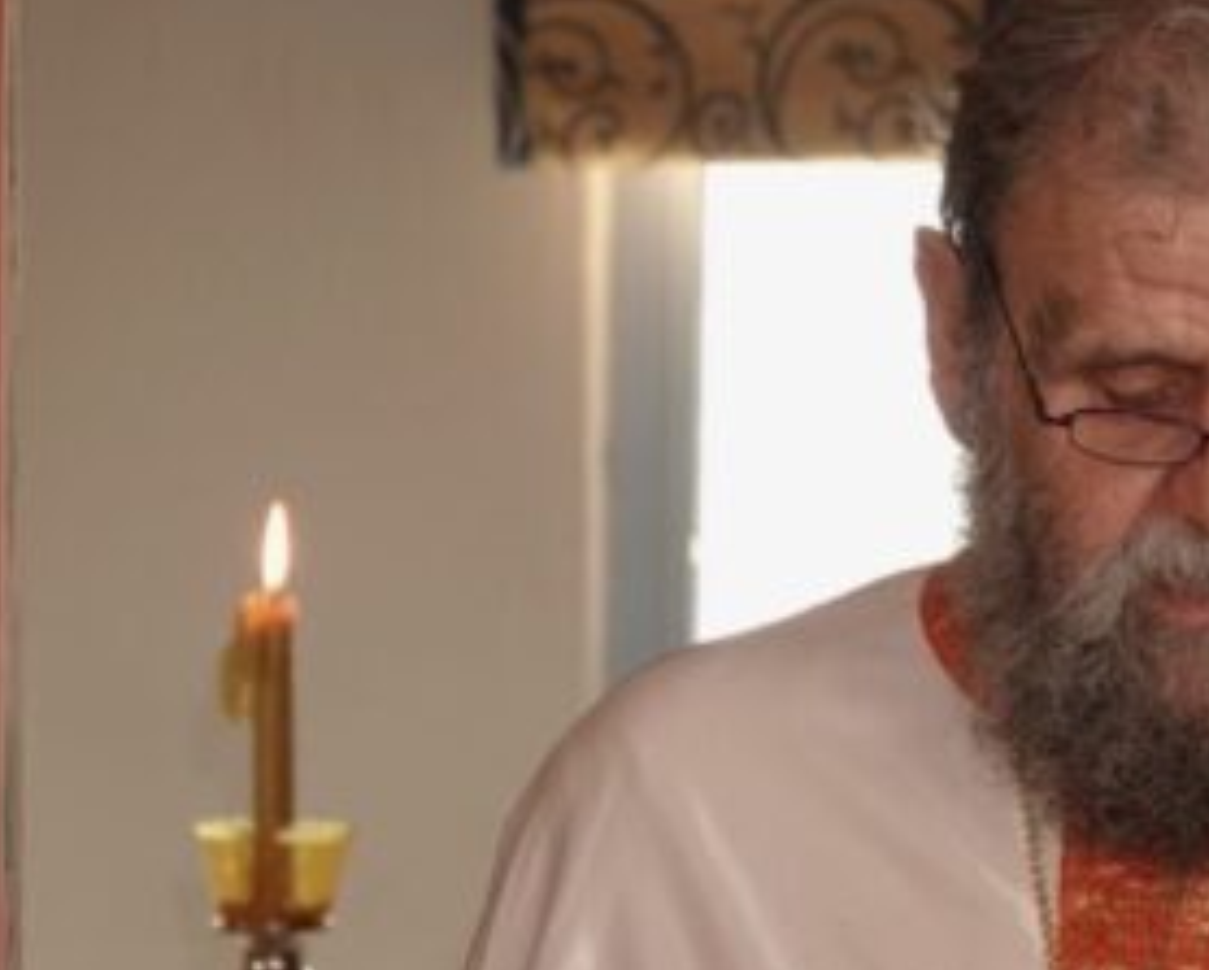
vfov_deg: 4.2
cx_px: 1205
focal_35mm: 373
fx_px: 13361
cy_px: 683
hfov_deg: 5.2
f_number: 4
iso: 400
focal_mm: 58.29
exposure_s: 1/60
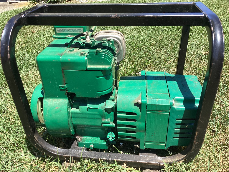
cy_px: 86
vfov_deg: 45.4
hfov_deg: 58.3
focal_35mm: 31
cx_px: 114
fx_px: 205
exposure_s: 1/529
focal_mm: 3.3
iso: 25
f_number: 2.4
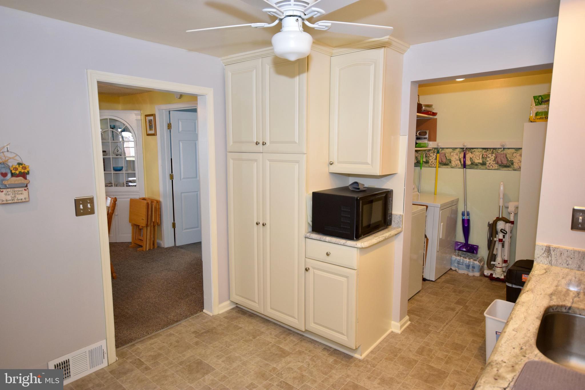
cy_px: 195
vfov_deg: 59.5
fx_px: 341
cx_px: 292
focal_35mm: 21
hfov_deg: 81.2
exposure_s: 1/60
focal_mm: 14
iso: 800
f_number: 4.8
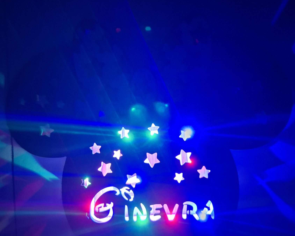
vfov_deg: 43.3
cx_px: 143
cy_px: 125
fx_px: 297
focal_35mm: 34
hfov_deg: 52.8
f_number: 1.8
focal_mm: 5.54
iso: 1250
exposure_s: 1/20
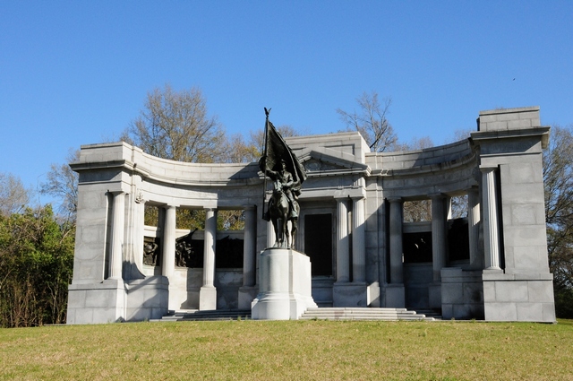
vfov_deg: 28.0
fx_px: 763
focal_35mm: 48
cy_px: 190
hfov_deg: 41.2
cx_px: 286
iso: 1000
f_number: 14
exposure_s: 1/800
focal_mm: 32
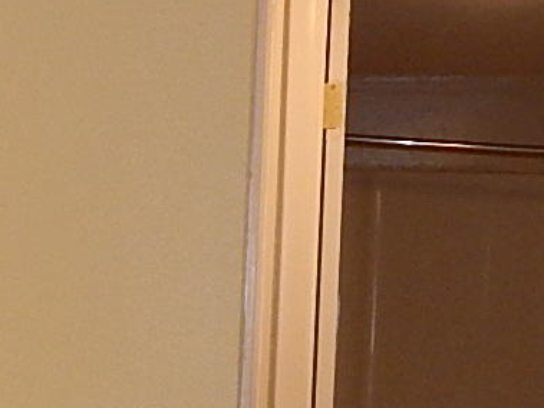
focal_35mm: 138
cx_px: -188
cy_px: 417
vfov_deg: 10.6
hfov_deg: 13.7
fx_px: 2168
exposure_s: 1/30
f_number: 3
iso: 200
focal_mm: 4
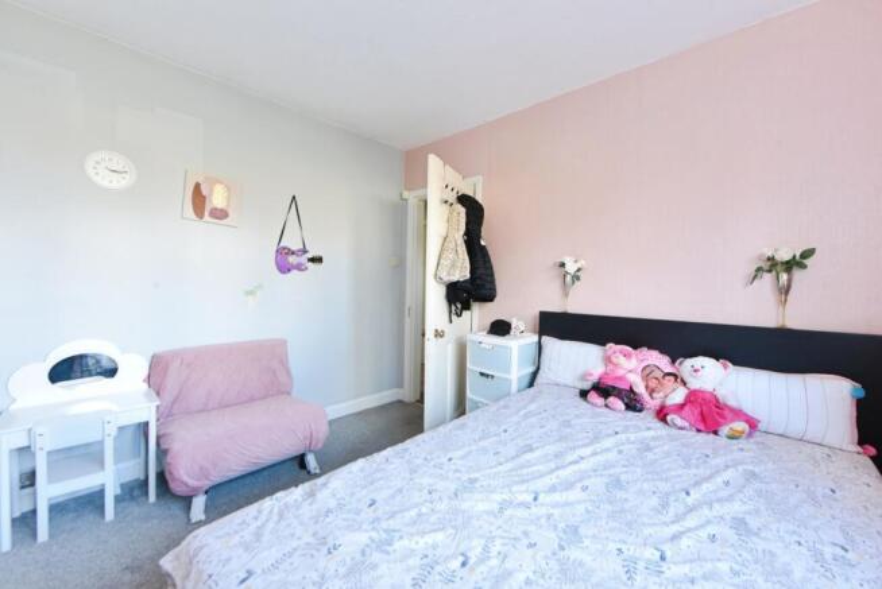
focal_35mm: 14
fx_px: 343
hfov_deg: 104.2
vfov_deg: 81.3
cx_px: 441
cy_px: 294
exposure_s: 1/15
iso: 1100
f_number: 9
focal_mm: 14
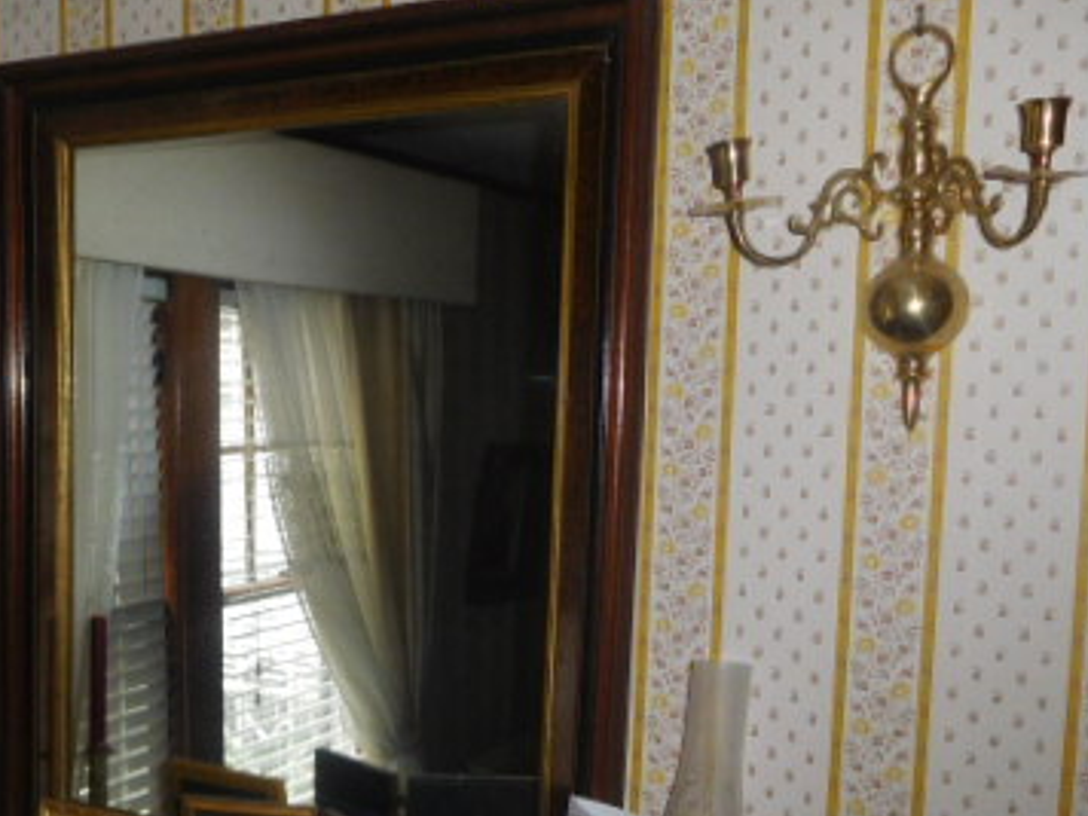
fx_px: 1414
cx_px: 275
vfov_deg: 31.8
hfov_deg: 40.9
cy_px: 572
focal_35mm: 45
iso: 200
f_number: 3.4
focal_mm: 4.5
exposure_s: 1/30
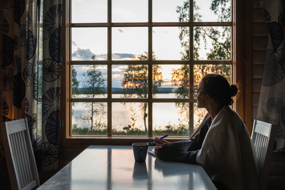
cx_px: 142
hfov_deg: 53.1
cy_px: 95
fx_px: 285
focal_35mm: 36
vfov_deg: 36.9
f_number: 2.8
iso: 1000
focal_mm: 24
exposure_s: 1/100
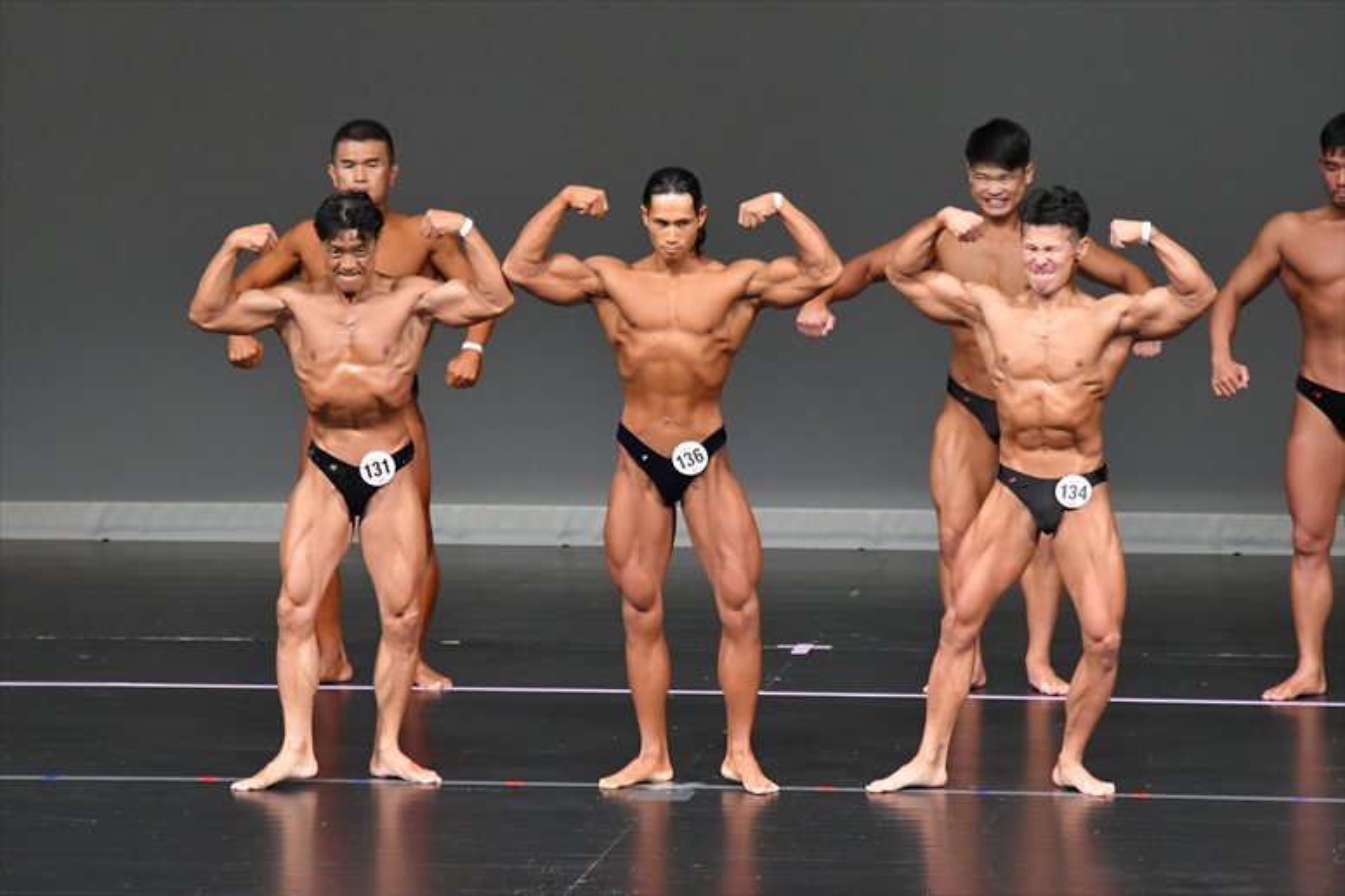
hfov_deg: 7.6
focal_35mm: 270
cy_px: 448
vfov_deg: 5.1
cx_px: 672
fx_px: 10083
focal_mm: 180
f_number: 5.6
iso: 5000
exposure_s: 1/400
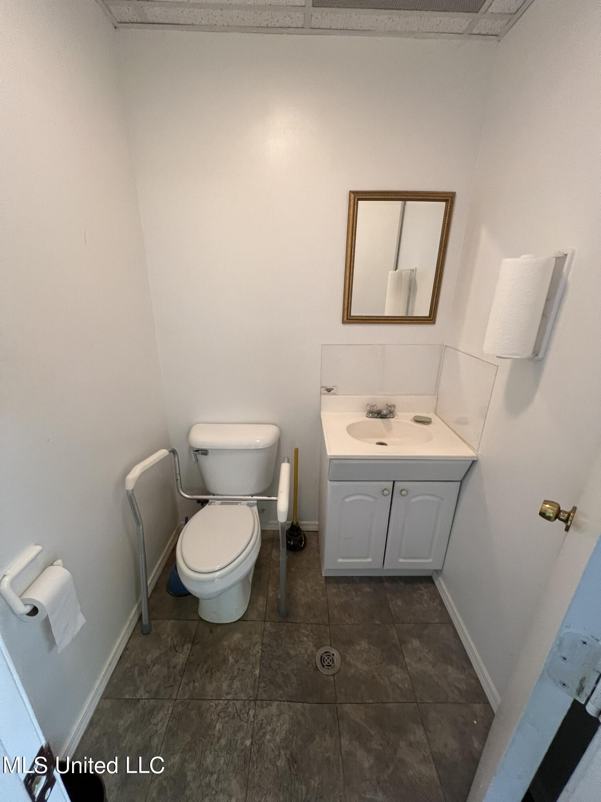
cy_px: 401
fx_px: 301
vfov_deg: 106.2
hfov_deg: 89.9
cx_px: 300
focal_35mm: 13
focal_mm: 1.57
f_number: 1.8
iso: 250
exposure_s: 1/60
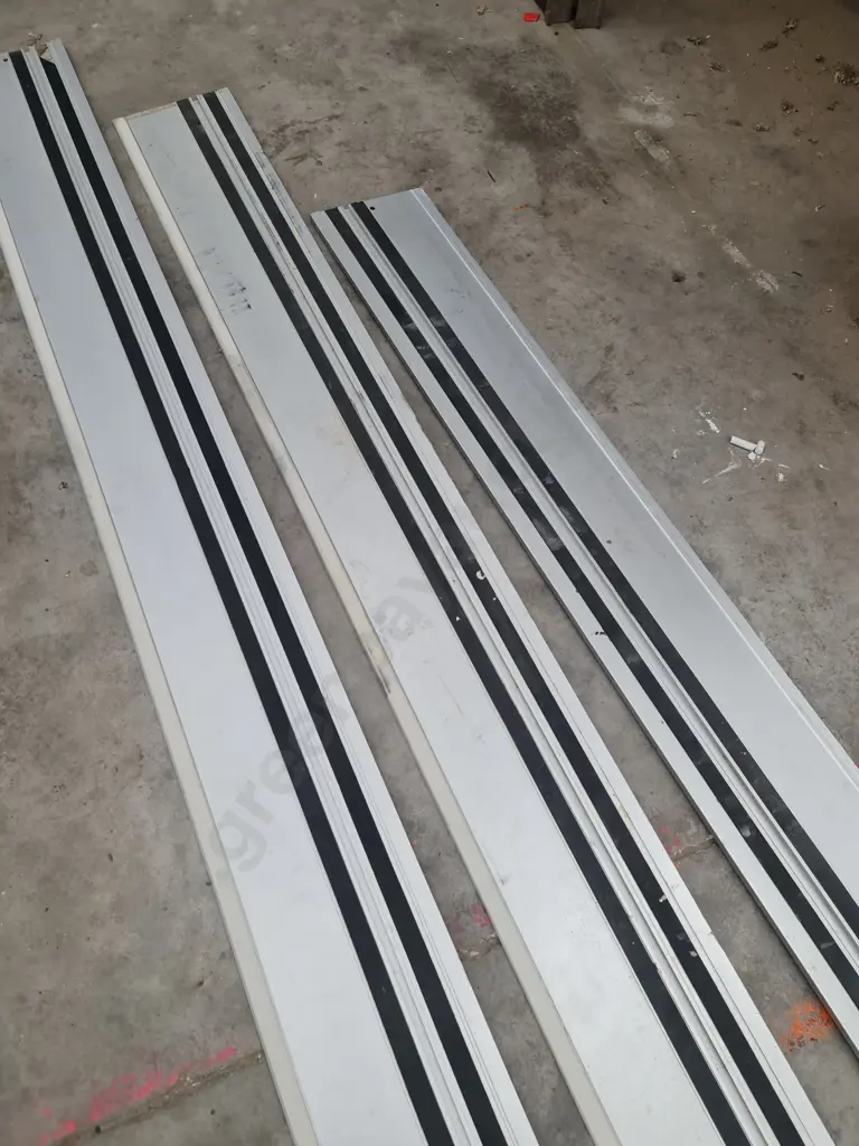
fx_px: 827
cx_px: 430
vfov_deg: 69.4
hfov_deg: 54.9
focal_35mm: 25
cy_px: 573
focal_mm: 7
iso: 50
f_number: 1.8
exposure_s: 1/100
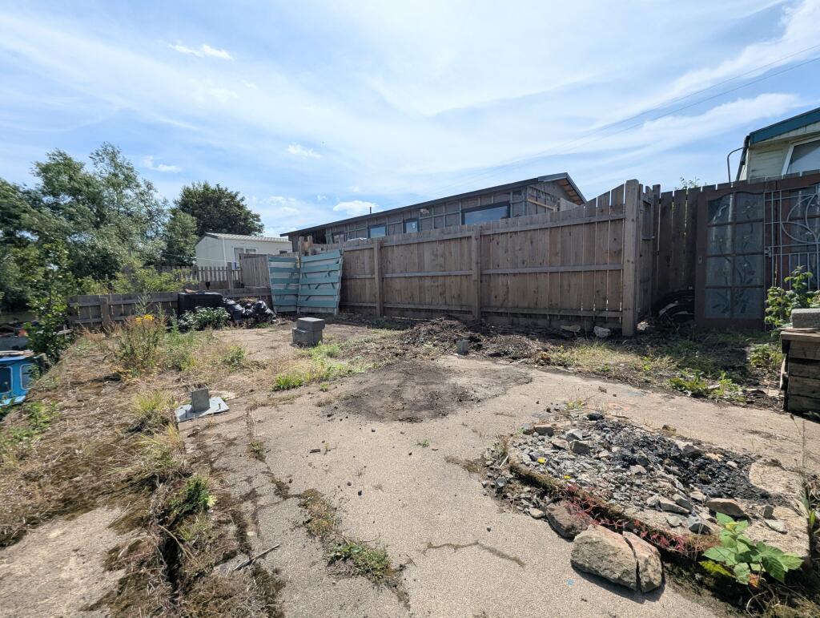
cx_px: 410
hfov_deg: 106.1
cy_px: 309
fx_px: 308
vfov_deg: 90.1
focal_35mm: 13
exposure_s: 1/3690
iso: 50
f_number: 2.2
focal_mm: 1.95
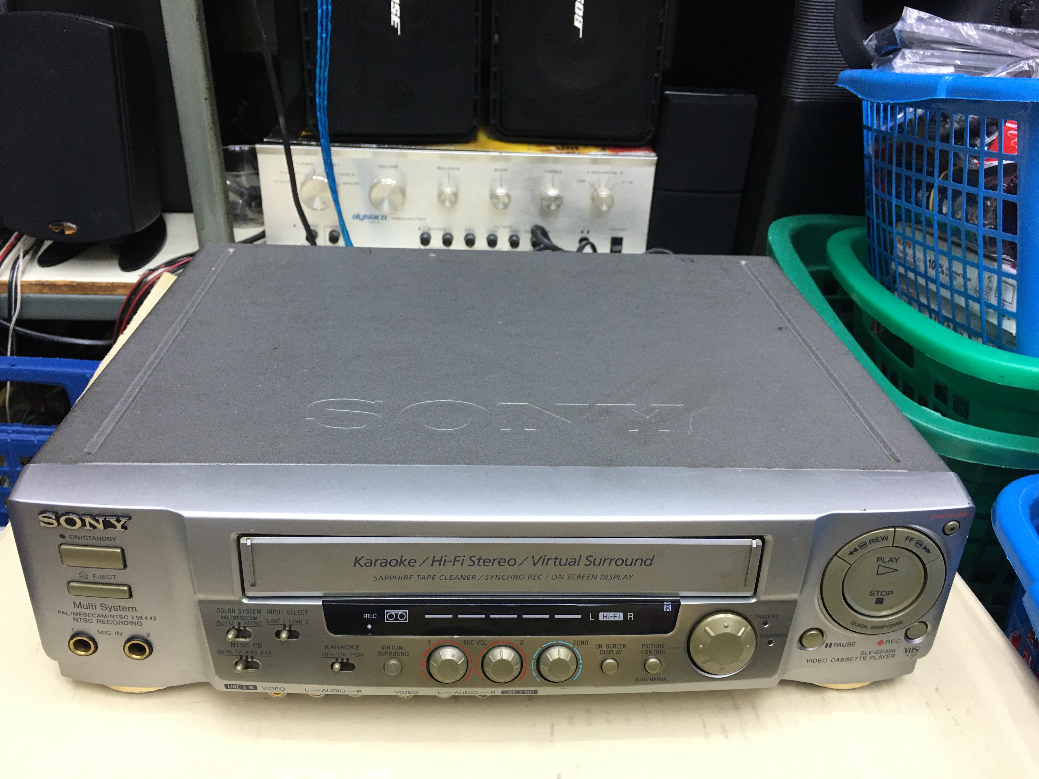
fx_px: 870
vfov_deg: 48.2
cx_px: 520
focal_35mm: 29
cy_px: 390
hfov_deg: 61.7
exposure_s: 1/17
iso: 40
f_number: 2.2
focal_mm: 4.15
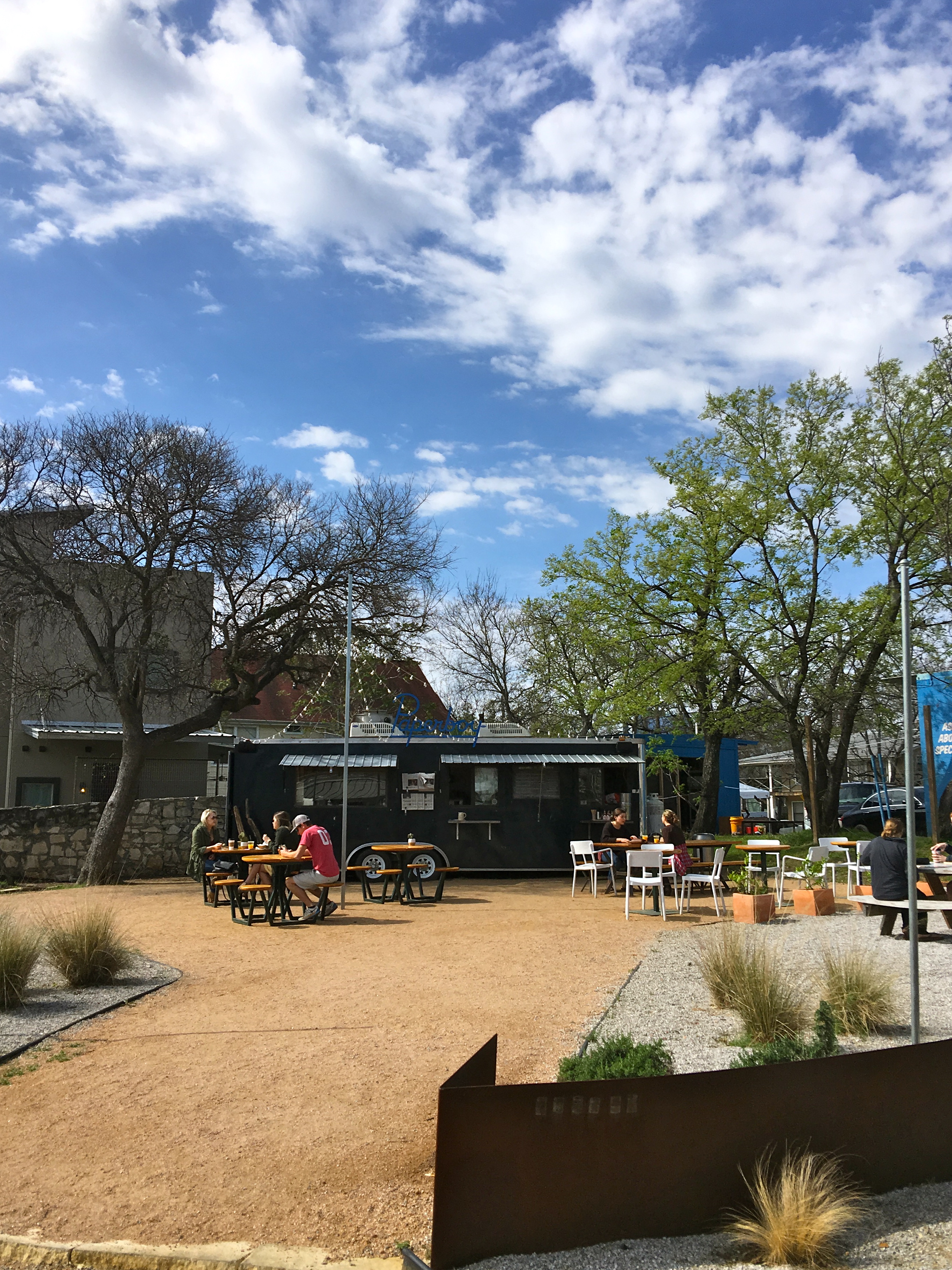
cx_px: 476
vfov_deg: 61.7
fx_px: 1063
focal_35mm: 29
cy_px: 635
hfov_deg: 48.2
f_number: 2.2
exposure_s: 1/2137
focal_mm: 4.15
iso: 25
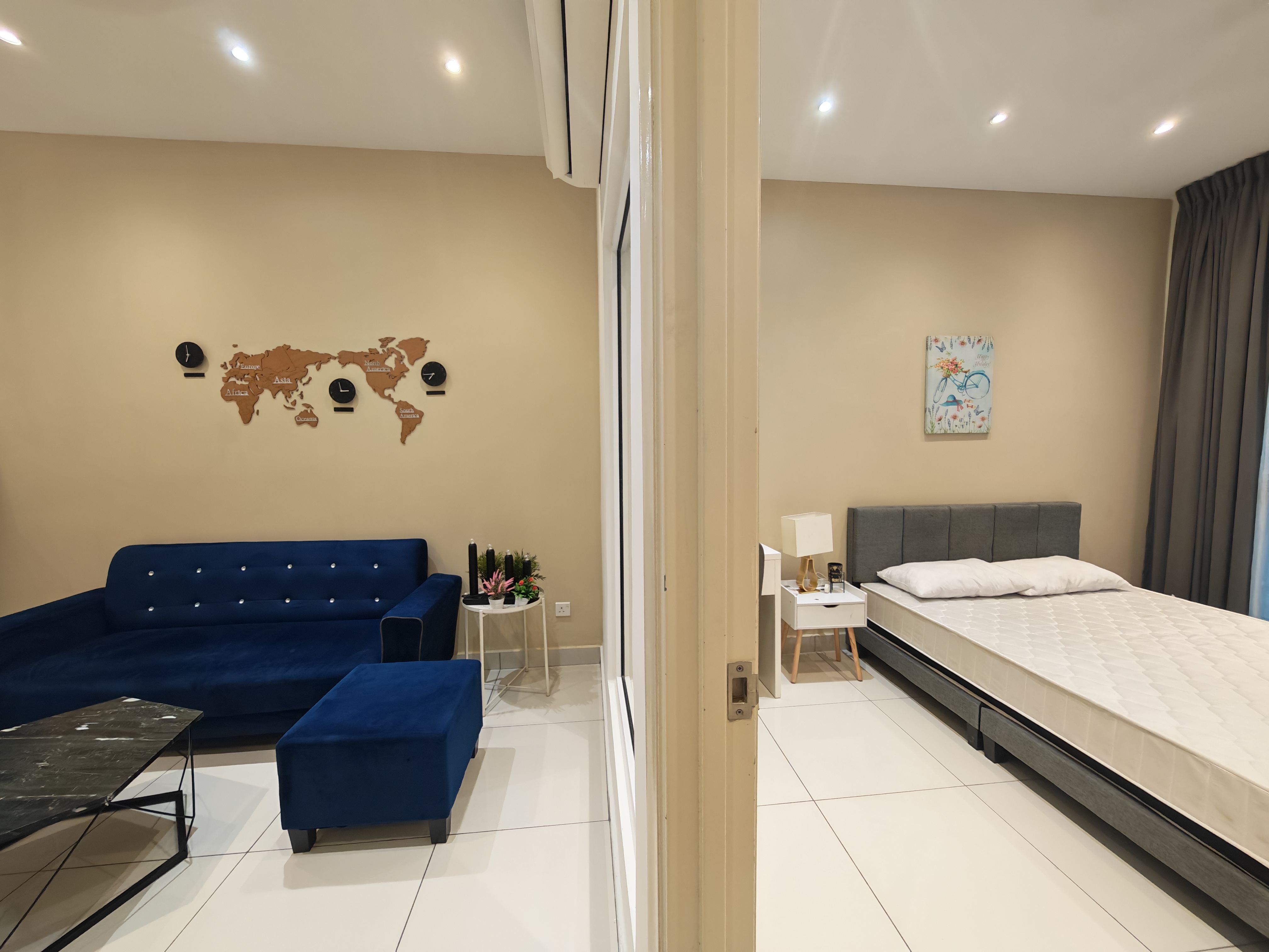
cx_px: 634
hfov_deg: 106.2
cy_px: 476
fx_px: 477
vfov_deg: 89.9
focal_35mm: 13
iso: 250
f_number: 2
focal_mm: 1.82
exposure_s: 1/33
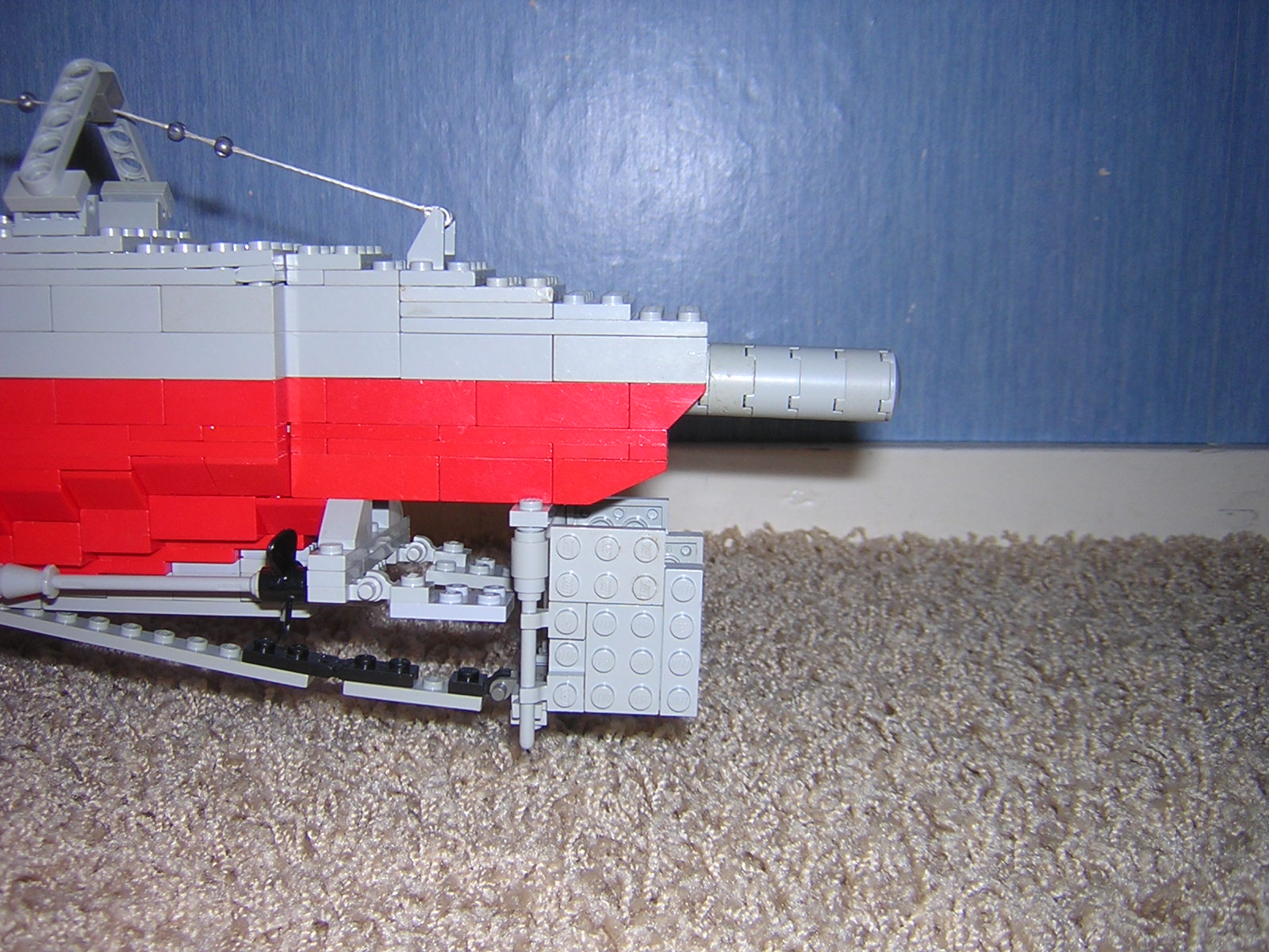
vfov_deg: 39.7
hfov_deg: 51.4
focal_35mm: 36
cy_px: 476
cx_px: 634
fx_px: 1320
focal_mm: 4.7
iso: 100
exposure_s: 1/60.1
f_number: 2.6
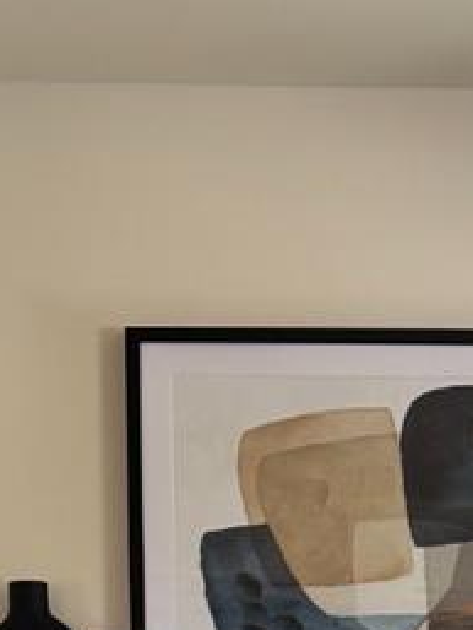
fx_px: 2549
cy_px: 1087
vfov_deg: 12.9
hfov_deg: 10.5
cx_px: 469
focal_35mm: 140
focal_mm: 6.76
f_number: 1.78
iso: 160
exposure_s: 1/60
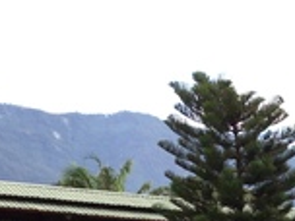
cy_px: 502
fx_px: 1329
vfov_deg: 8.8
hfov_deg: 11.9
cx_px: 491
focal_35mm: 156
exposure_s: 1/430
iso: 64
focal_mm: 4.13
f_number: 2.4
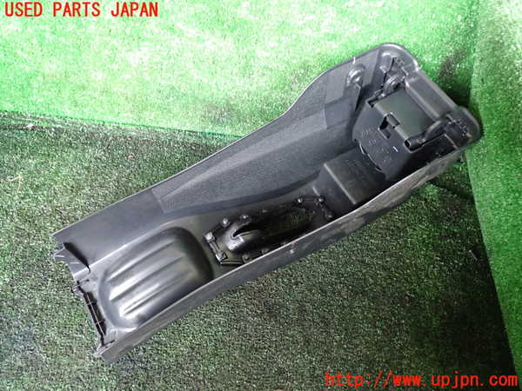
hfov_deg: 60.0
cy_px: 196
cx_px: 261
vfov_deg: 46.8
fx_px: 452
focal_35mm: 30
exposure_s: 1/30
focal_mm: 5.4
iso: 800
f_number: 2.3
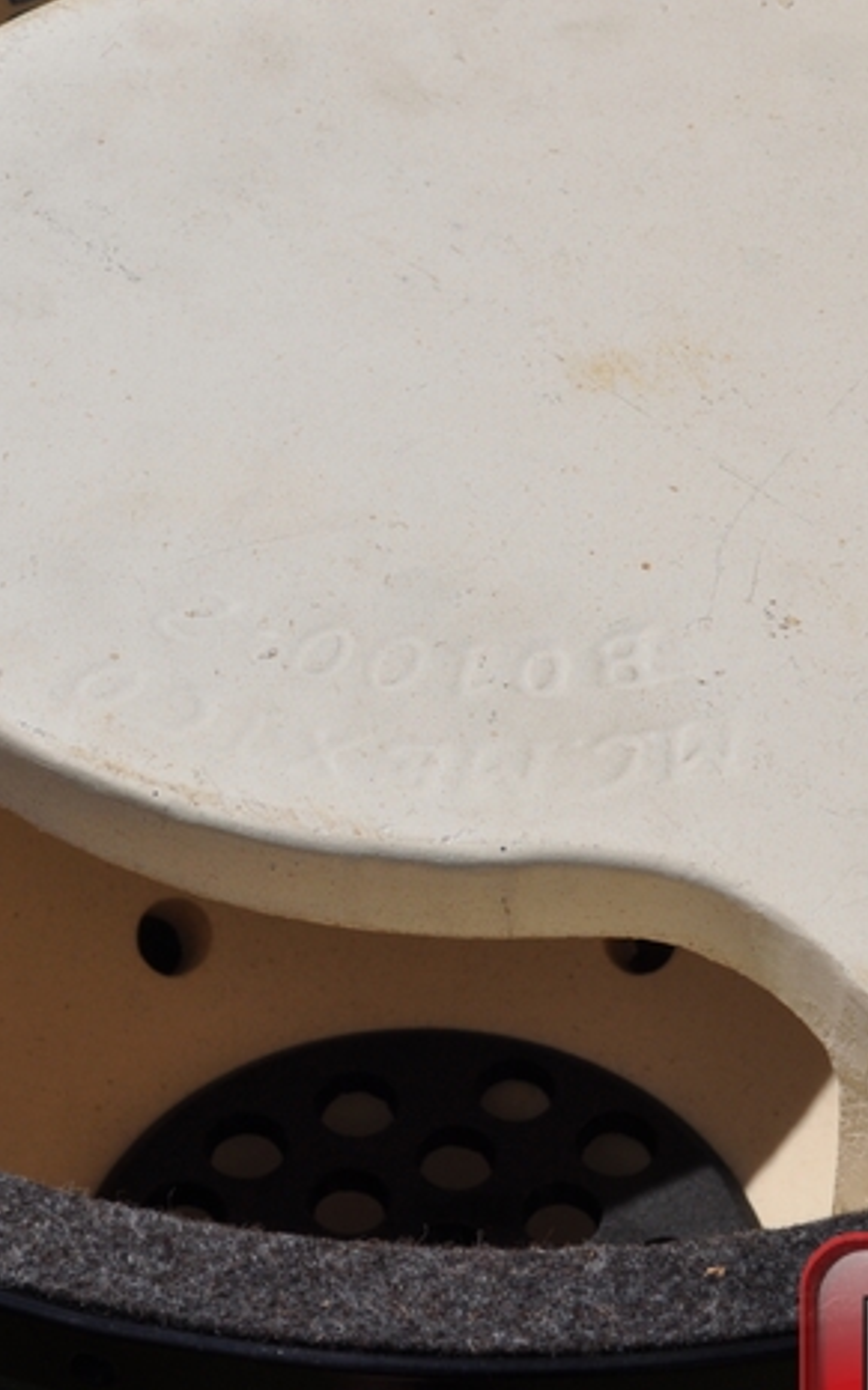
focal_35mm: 112
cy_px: 608
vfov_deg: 18.6
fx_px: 4242
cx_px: 391
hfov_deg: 11.7
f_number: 13
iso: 200
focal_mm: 38
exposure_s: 1/640
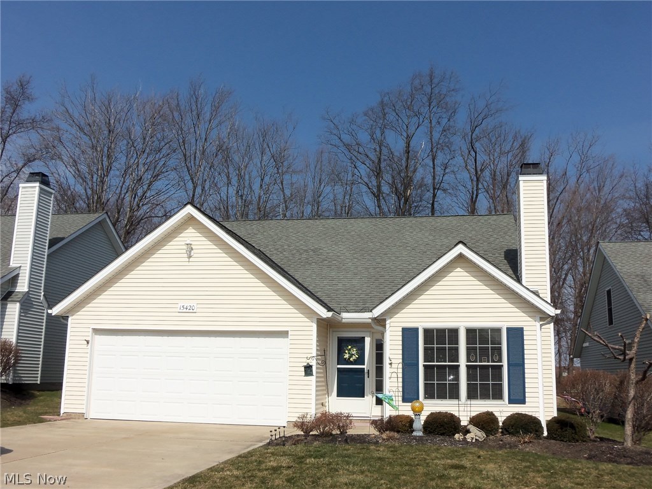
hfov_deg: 50.1
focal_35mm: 37
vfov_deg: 38.7
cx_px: 326
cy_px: 244
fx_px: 697
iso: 64
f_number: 9.2
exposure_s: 1/320
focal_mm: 6.7
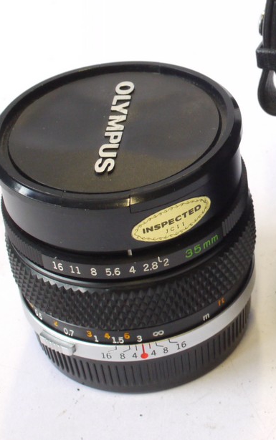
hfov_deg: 10.4
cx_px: 348
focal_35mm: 124
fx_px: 1491
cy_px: 119
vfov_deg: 16.8
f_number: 10
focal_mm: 30
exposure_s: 1/40
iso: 800
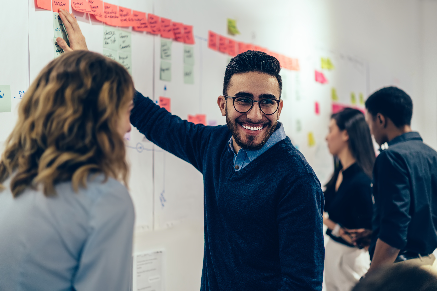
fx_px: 668
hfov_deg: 36.2
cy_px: 146
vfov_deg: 24.6
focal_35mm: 55
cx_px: 218
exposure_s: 1/250
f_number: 1.8
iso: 200
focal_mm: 55
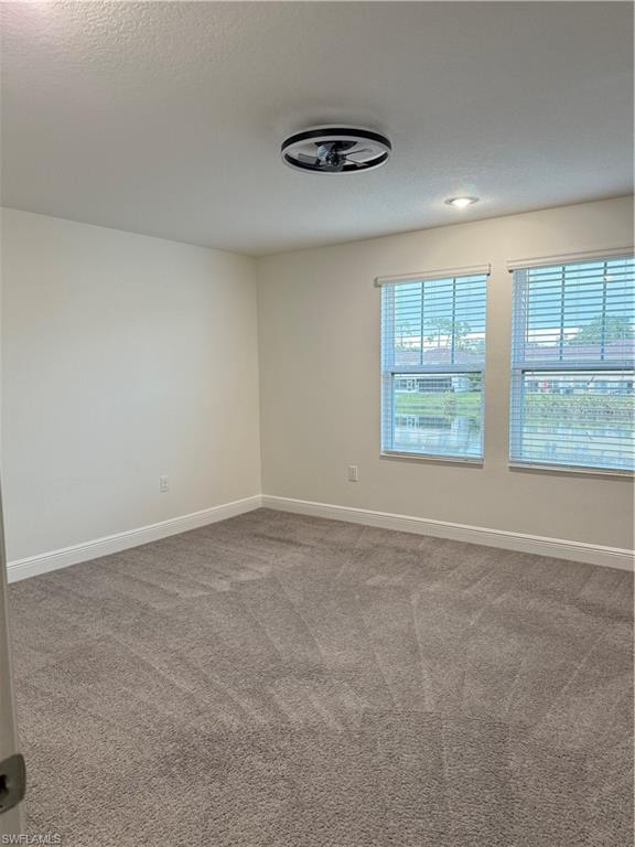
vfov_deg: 71.6
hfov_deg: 56.8
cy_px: 424
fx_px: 587
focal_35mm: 24
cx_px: 318
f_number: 1.78
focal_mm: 6.76
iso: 200
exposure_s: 1/60
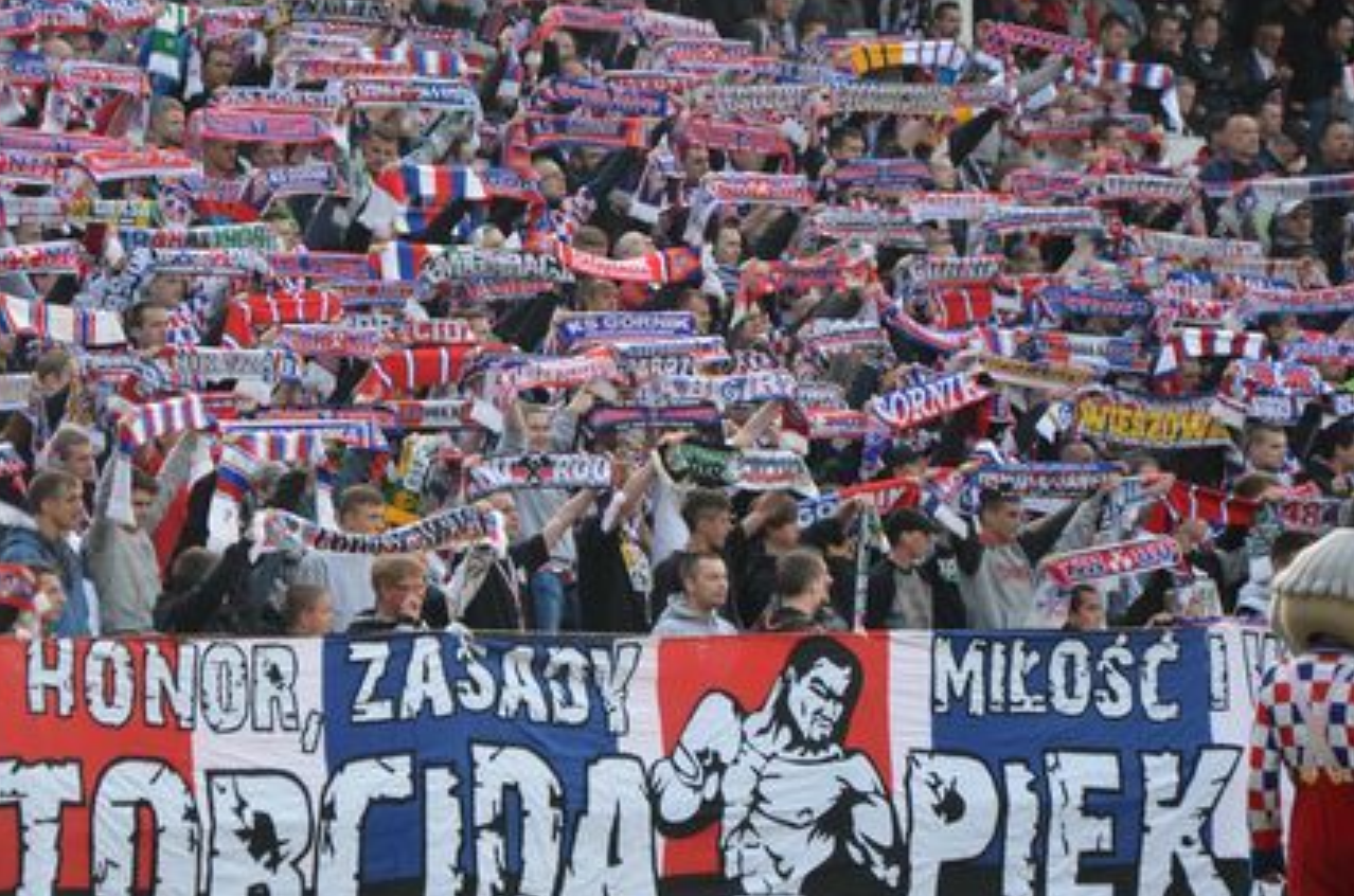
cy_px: 440
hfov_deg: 9.8
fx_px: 7906
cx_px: 461
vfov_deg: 6.5
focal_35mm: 211
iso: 200
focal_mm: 105
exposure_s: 1/125
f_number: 5.6
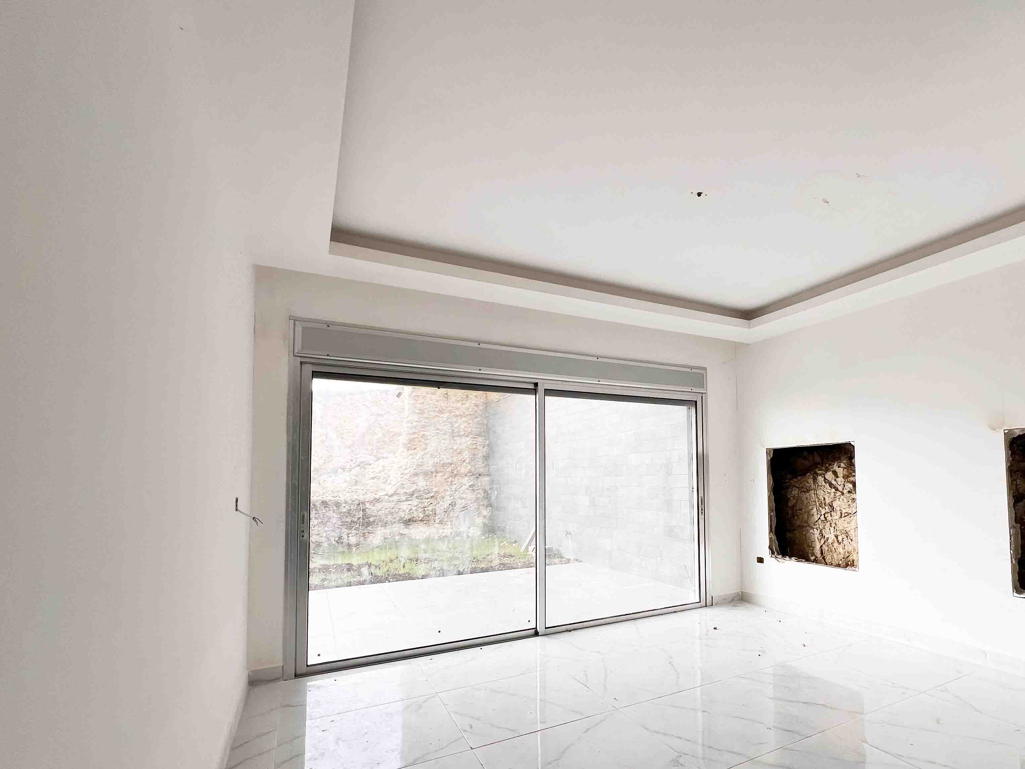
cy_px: 450
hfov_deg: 89.4
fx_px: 503
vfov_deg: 74.1
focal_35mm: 17
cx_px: 632
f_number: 1.8
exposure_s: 1/145
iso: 32
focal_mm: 1.57
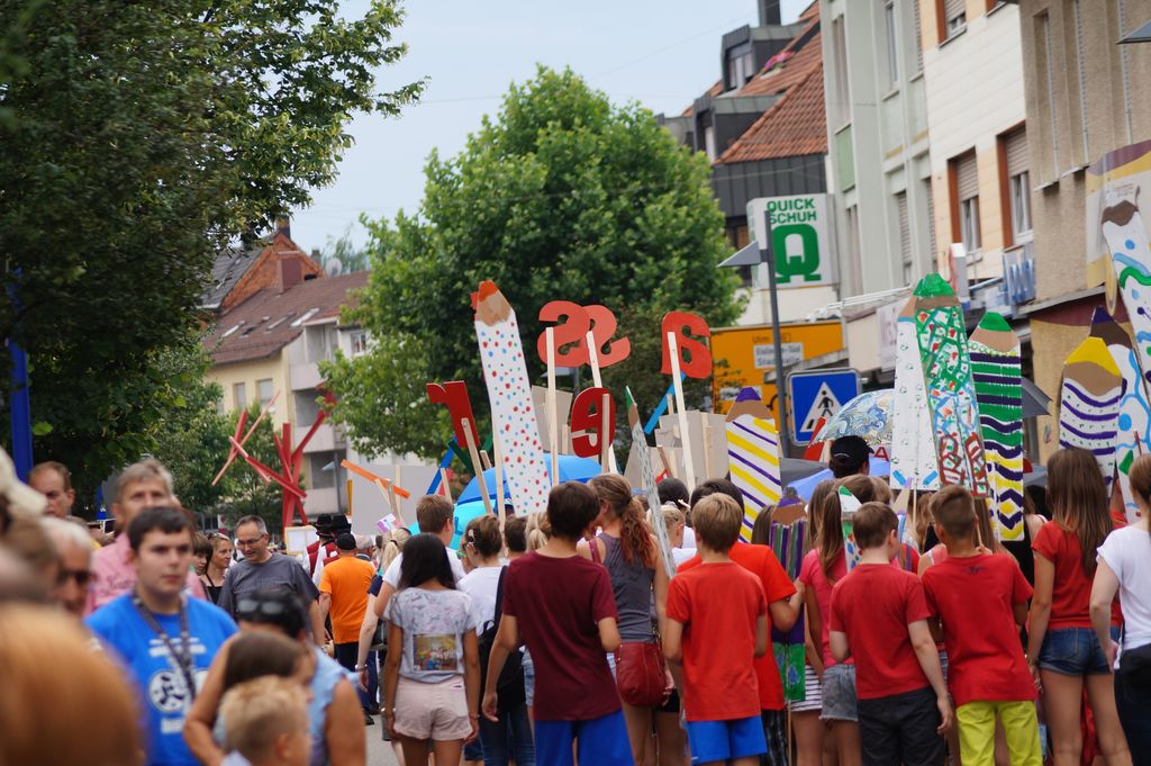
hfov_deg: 10.6
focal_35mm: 195
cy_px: 383
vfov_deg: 7.0
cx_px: 576
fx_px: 6229
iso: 100
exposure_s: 1/250
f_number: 4.5
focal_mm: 130
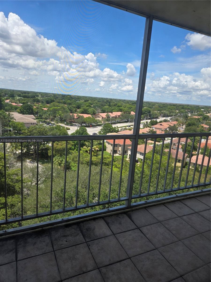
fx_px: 187
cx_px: 106
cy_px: 141
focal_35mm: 23
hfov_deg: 58.9
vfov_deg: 73.9
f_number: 1.8
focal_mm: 5.4
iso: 25
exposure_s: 1/843
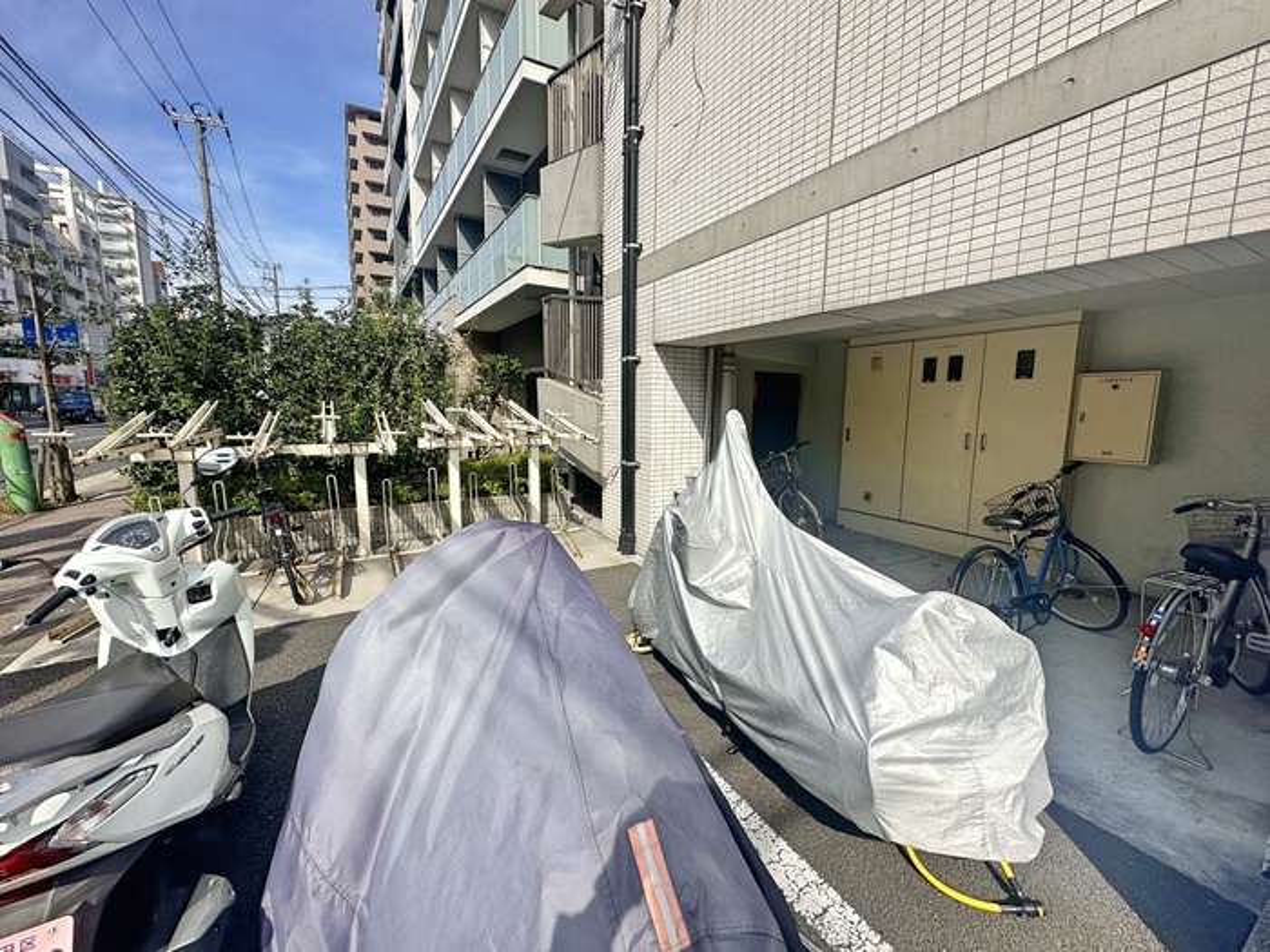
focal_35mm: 14
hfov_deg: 102.1
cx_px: 635
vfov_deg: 85.7
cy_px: 476
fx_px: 514
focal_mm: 2.22
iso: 50
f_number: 2.2
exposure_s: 1/2212
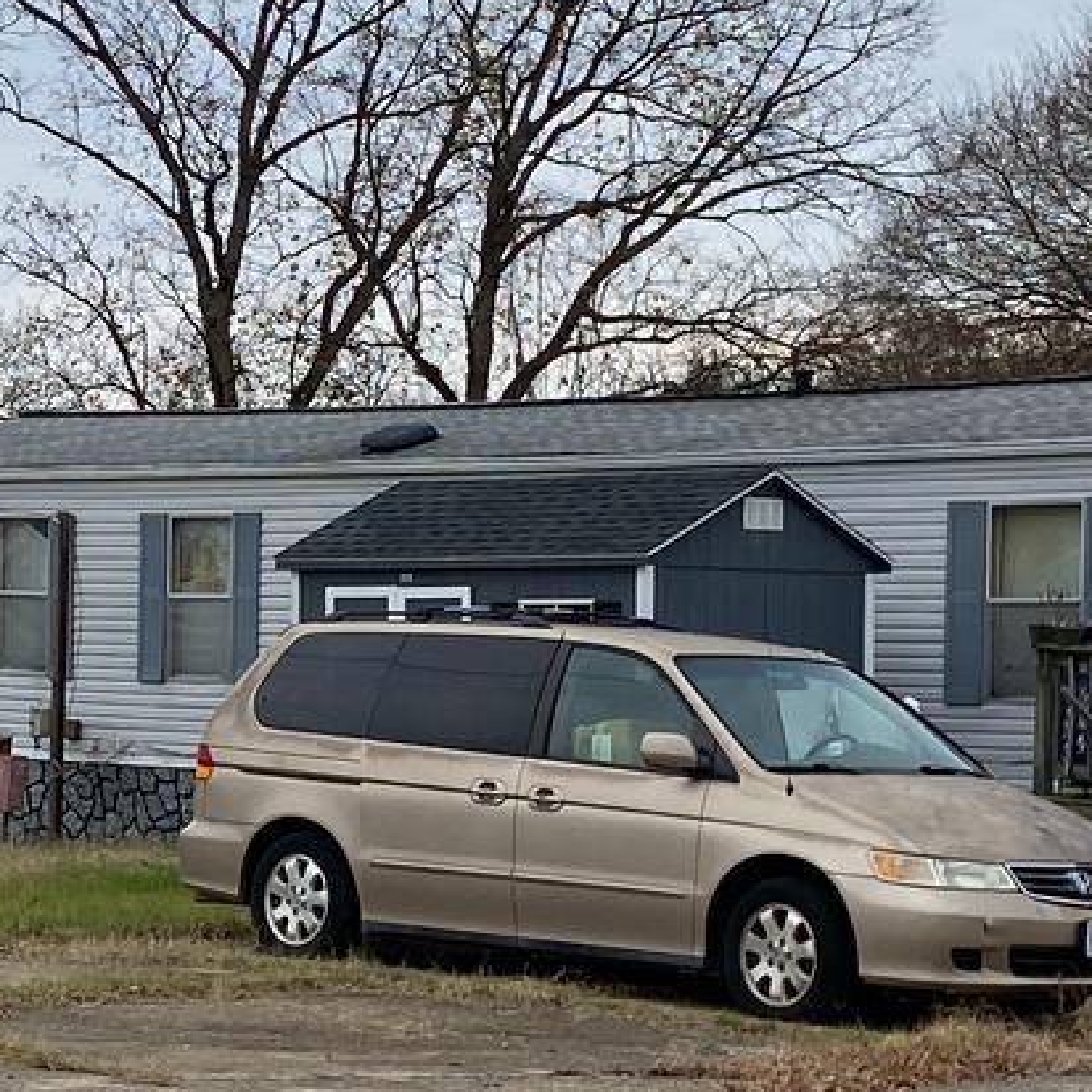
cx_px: 233
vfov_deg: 15.3
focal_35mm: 114
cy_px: 690
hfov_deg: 15.2
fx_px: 4069
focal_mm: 4.25
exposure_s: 1/1034
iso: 32
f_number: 1.8
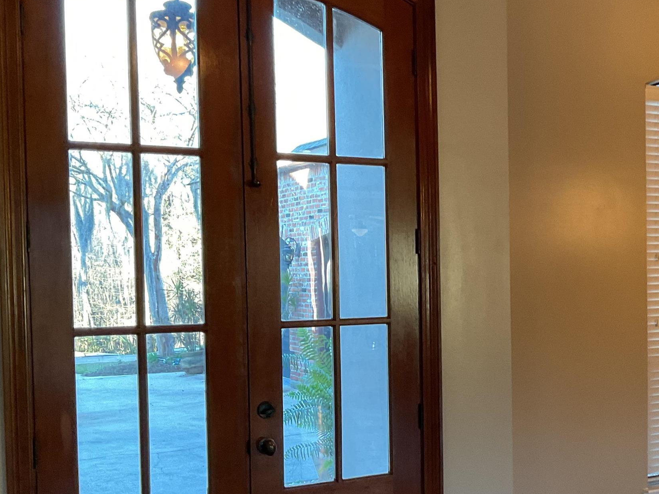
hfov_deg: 34.1
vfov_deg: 26.9
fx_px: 1028
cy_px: 308
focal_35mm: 54
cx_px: 559
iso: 100
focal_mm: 3
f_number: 1.8
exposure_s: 1/60
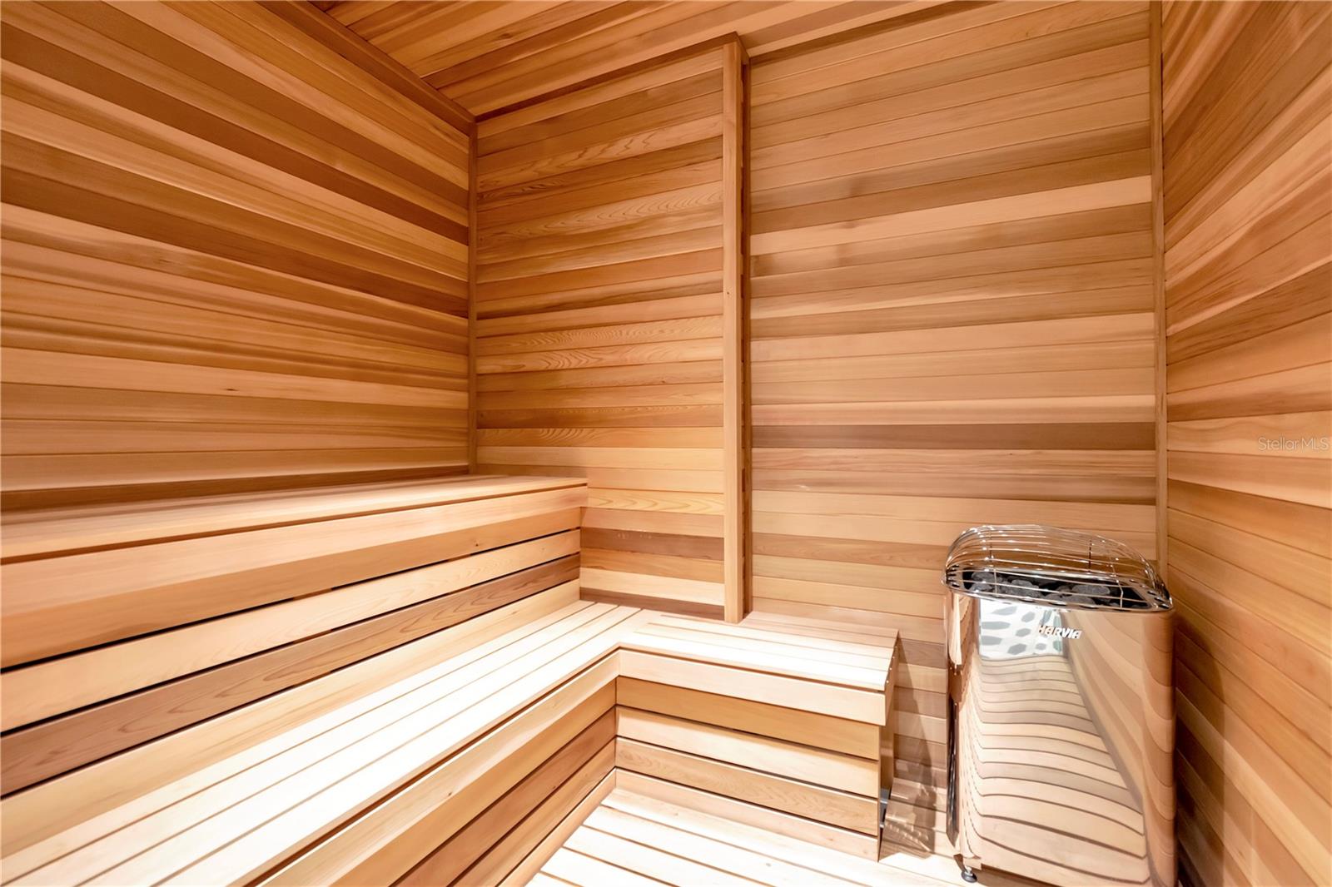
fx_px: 555
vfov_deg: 77.3
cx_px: 666
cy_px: 444
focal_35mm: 15
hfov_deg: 100.4
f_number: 6.3
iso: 400
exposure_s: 1/2.5
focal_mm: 10
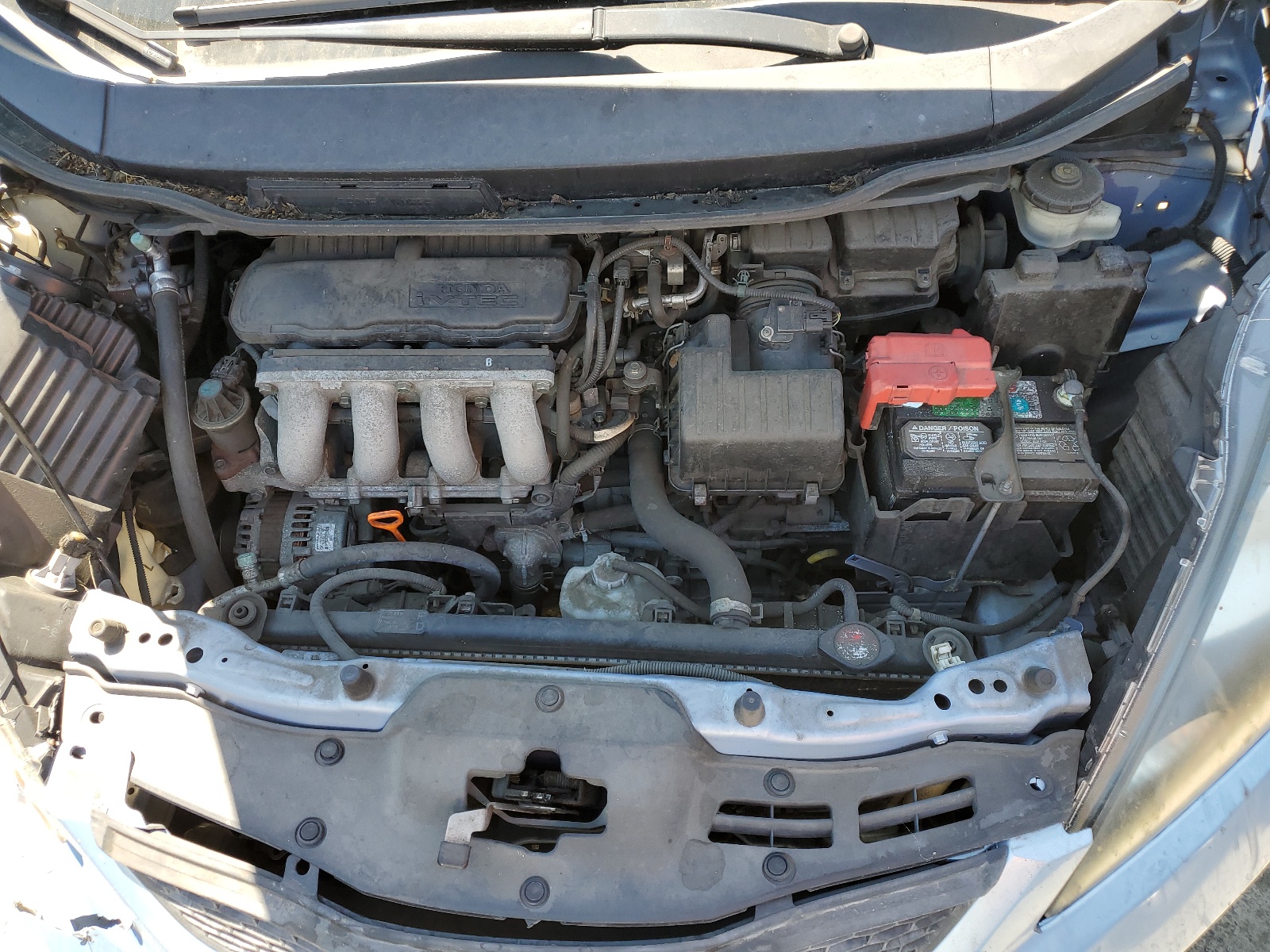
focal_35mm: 26
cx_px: 635
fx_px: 954
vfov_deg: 53.1
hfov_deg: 67.3
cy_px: 476
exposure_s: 1/385
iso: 50
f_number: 1.5
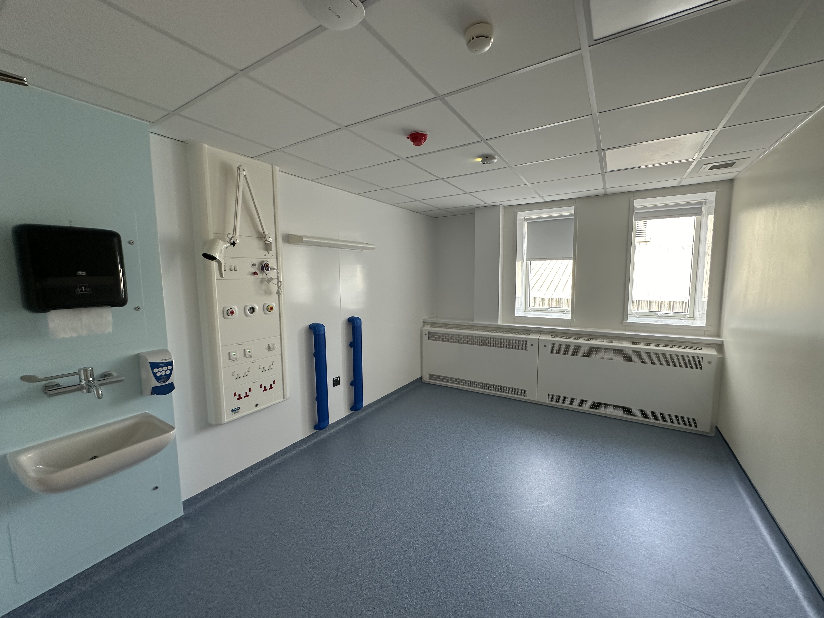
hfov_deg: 102.1
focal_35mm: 14
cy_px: 309
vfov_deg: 85.7
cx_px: 412
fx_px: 333
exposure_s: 1/100
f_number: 2.2
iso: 160
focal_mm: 2.22
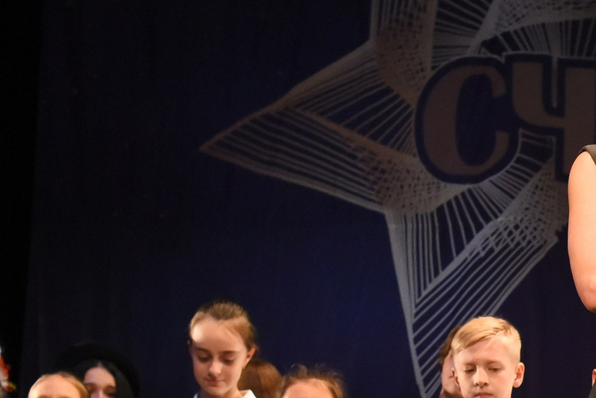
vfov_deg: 11.6
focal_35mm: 116
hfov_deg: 16.3
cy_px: 488
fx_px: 1922
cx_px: 865
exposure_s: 1/250
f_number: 6.3
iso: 5000
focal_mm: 35
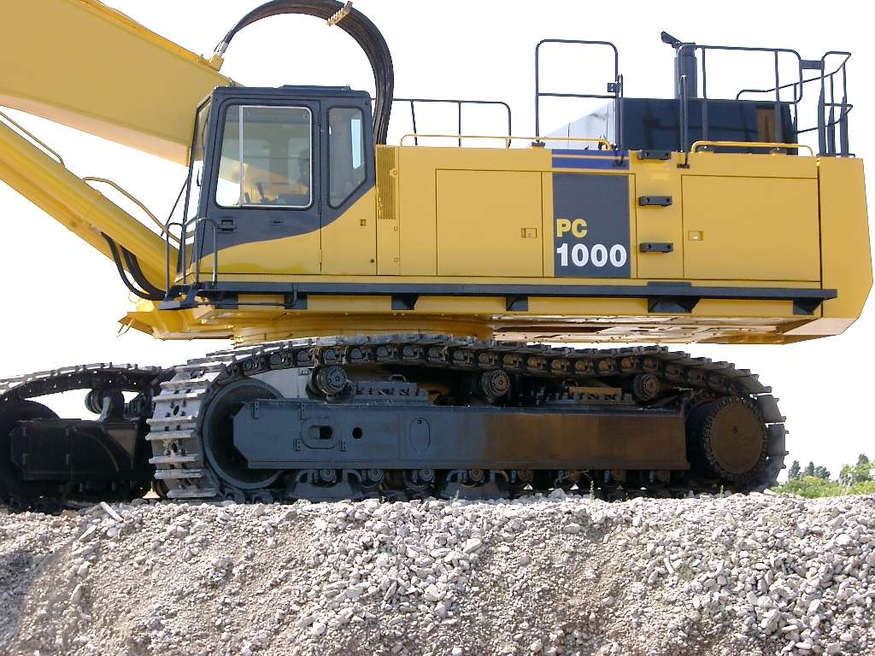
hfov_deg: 17.7
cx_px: 438
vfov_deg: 13.3
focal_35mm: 111
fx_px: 2806
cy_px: 328
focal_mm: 22.8
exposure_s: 1/400
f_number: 4.8
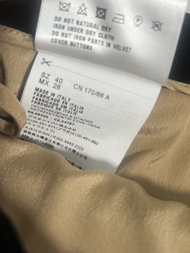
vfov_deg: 51.0
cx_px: 96
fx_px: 263
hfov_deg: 39.7
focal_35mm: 36
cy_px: 100
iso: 125
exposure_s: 1/100
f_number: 1.5
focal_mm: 5.7
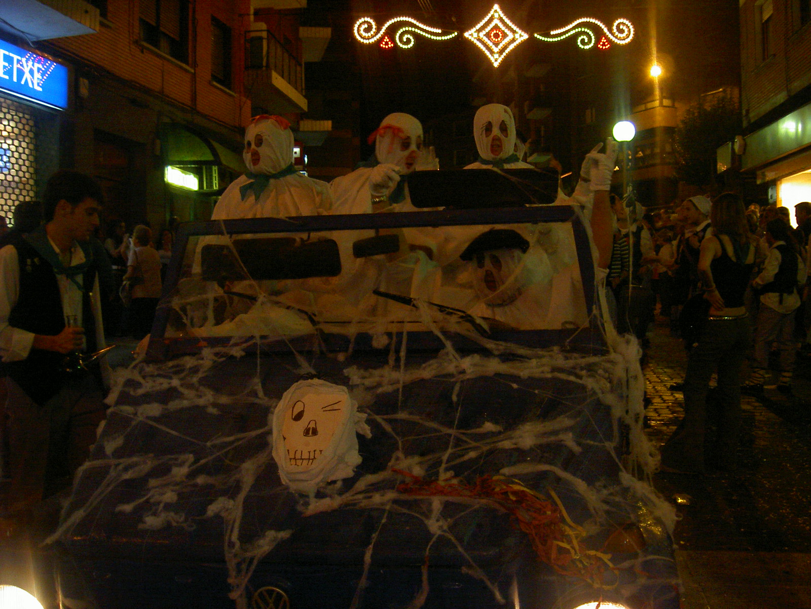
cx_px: 406
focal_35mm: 39
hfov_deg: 47.9
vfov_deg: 36.8
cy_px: 304
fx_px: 914
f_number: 2.8
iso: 100
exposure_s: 1/59.5
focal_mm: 8
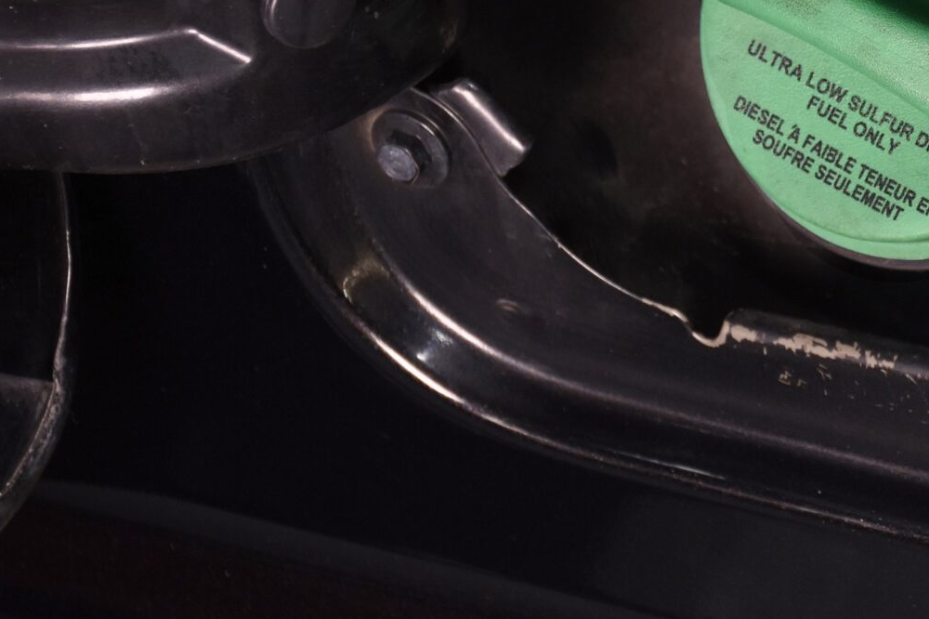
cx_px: 1119
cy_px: 25
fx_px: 4953
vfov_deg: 7.1
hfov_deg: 10.5
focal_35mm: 192
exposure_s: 1/25
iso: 640
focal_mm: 50
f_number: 5
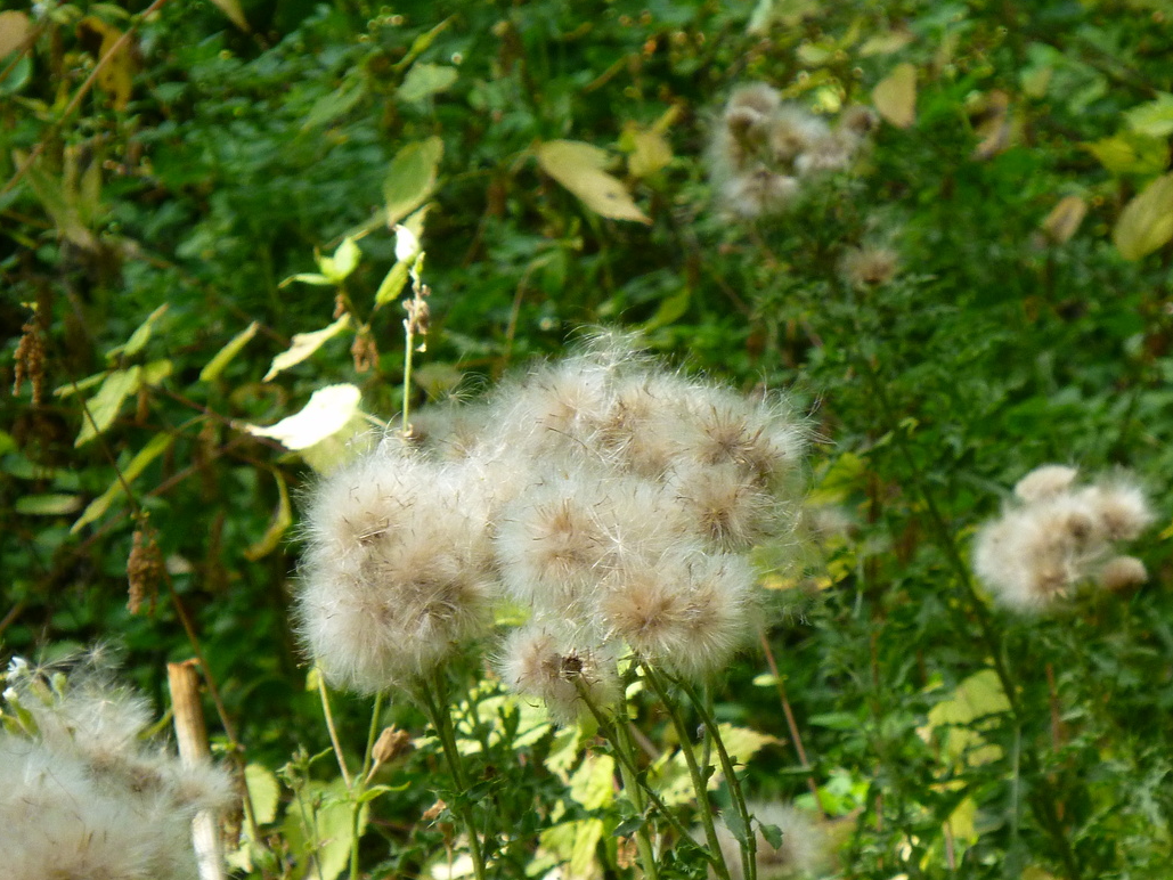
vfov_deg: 4.8
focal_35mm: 311
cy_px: 466
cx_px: 552
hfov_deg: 6.4
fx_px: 10540
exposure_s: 1/125
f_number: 5.9
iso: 250
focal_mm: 36
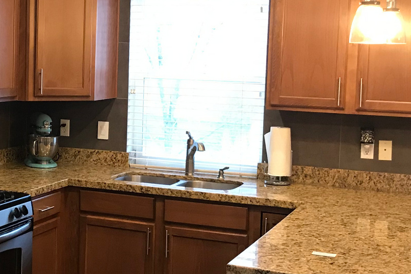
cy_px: 123
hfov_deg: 26.5
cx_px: 47
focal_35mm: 74
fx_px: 845
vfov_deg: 18.4
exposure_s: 1/15
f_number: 1.8
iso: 64
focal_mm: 3.99
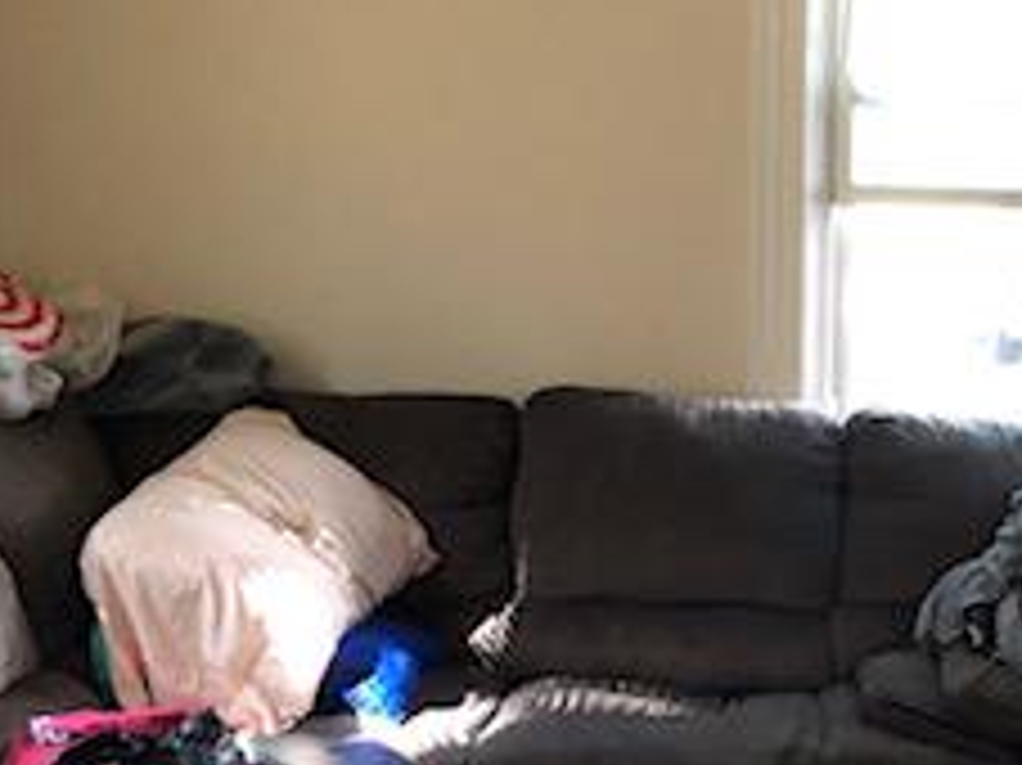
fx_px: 2331
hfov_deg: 24.1
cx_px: 891
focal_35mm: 79
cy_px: 626
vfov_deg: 18.5
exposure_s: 1/15
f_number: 1.8
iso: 80
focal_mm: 3.99
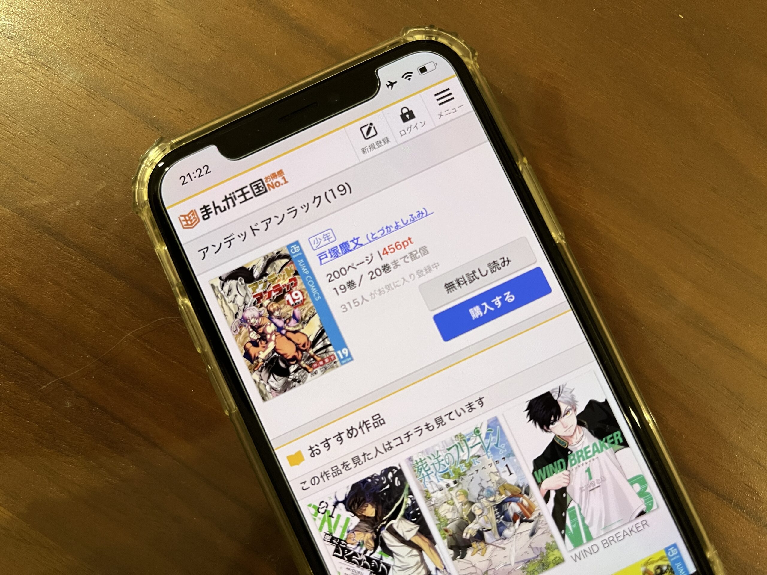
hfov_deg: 67.3
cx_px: 384
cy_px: 288
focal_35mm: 26
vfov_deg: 53.1
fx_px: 576
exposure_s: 1/60
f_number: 1.6
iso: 250
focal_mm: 5.1
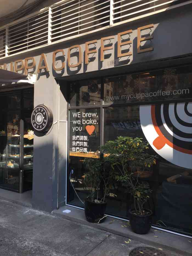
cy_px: 128
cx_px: 96
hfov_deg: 48.2
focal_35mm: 29
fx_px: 214
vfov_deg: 61.7
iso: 25
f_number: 2.2
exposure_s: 1/527
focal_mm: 4.15
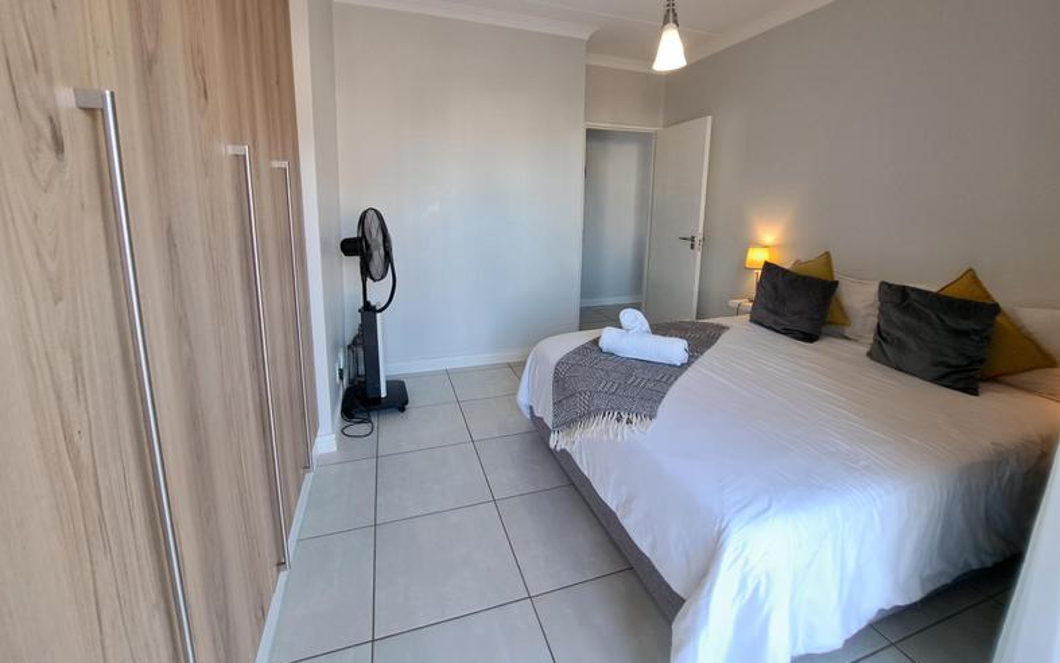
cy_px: 275
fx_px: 404
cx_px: 528
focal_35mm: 14
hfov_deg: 105.3
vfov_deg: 78.0
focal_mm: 1.74
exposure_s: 1/50
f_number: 2.2
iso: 64
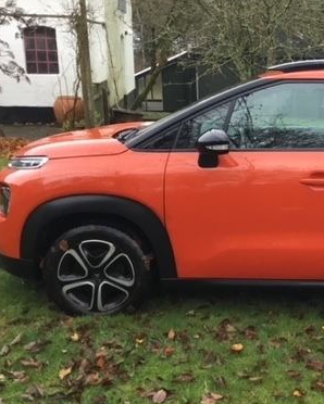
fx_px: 623
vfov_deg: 36.0
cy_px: 205
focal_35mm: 52
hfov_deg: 27.6
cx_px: 316
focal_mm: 3.3
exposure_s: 1/33
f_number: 2.4
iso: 32
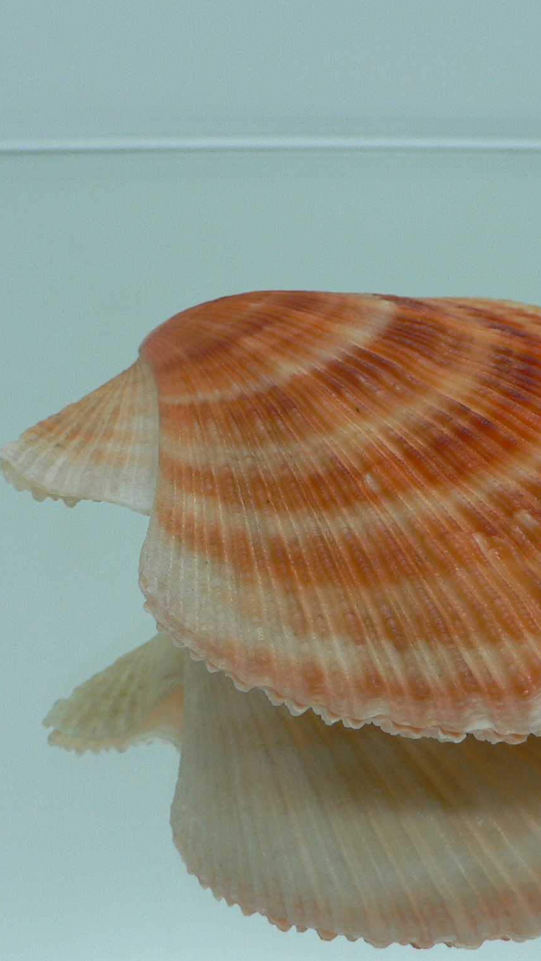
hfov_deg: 23.2
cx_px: 416
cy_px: 481
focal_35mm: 51
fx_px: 1300
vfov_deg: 40.6
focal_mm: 4.6
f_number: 2.8
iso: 80
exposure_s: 1/60
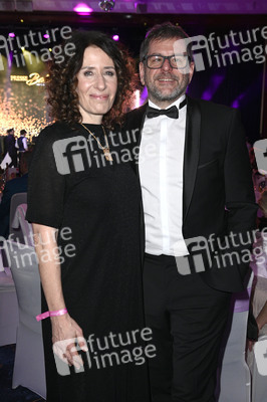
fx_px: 490
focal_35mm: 44
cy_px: 201
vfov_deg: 44.5
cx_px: 134
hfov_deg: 30.5
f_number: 5.6
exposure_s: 1/160
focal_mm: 44
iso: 3200
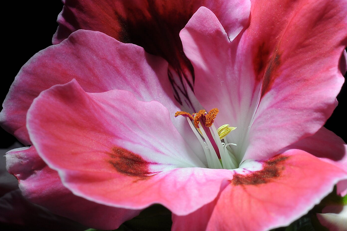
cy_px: 115
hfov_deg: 19.8
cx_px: 208
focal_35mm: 103
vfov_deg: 13.3
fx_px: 992
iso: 200
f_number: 18
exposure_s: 1
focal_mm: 40
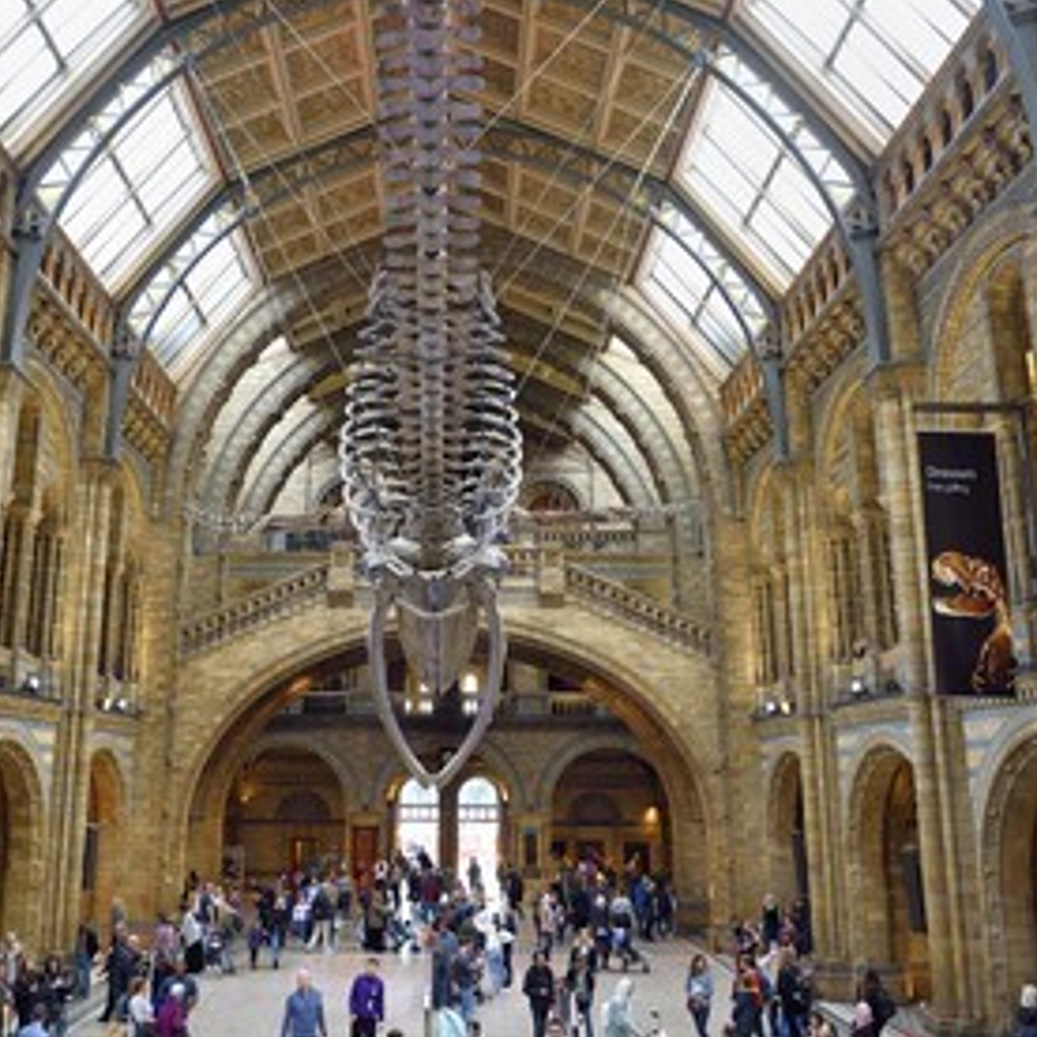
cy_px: 518
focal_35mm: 31
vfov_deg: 52.5
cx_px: 436
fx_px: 1051
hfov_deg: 52.3
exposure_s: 1/40
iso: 800
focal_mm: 24
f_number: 6.3
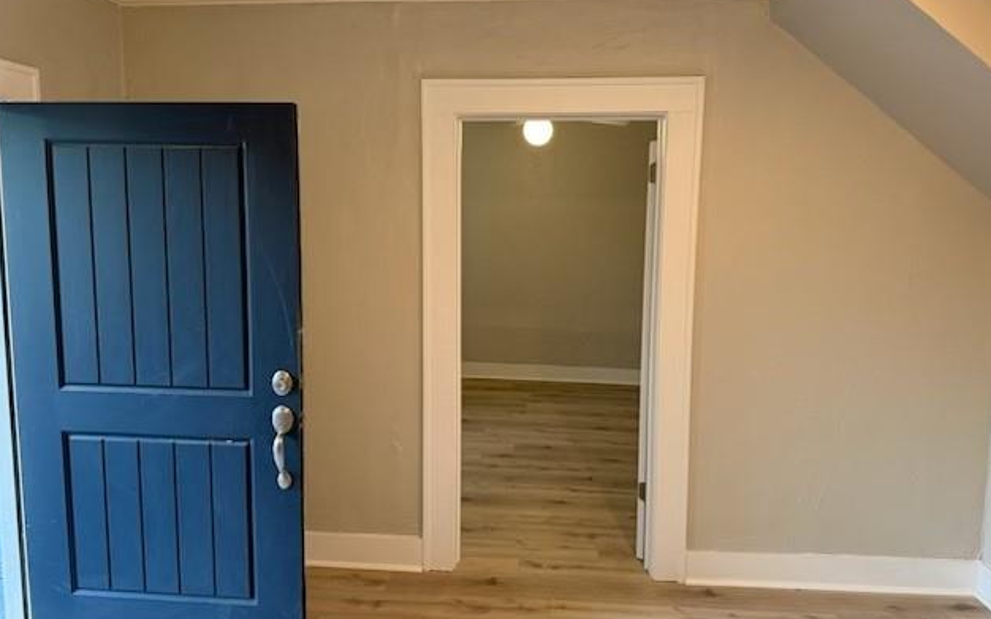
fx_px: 702
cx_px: 491
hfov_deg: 70.4
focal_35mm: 26
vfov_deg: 47.5
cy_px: 282
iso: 250
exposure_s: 1/60
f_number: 1.78
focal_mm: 6.76
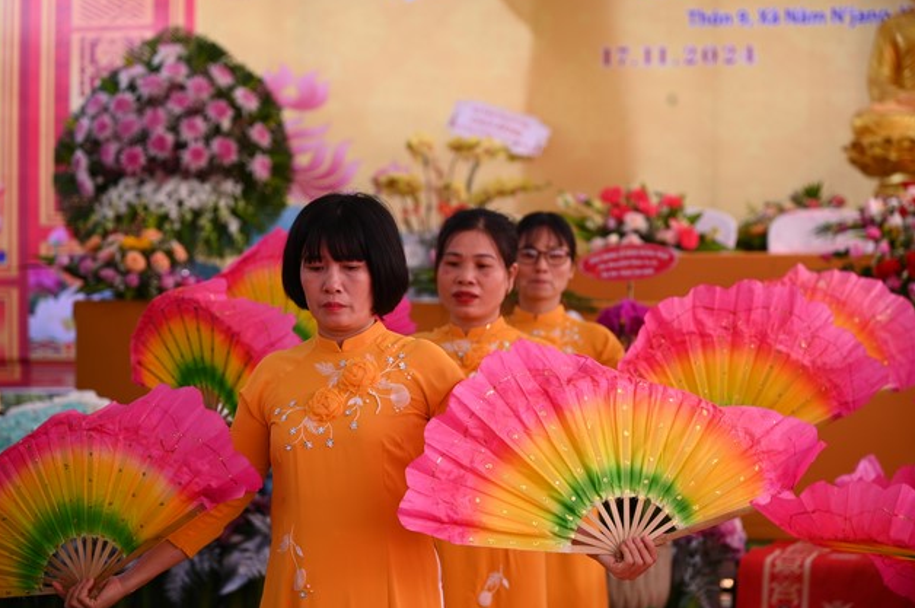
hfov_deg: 17.7
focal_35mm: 116
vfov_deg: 11.8
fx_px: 2944
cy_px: 299
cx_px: 458
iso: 500
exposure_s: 1/250
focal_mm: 112
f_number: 4.5
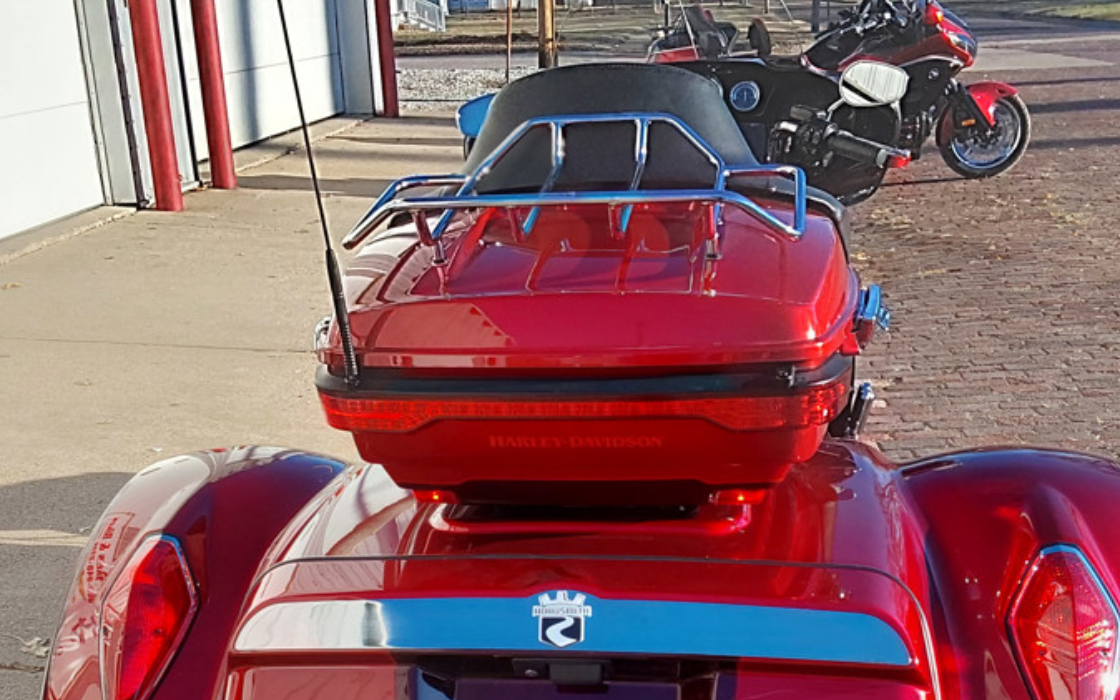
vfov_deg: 26.5
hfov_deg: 42.7
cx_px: 559
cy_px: 635
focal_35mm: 47
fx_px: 1434
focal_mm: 2.91
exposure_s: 1/698
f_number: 1.9
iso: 50
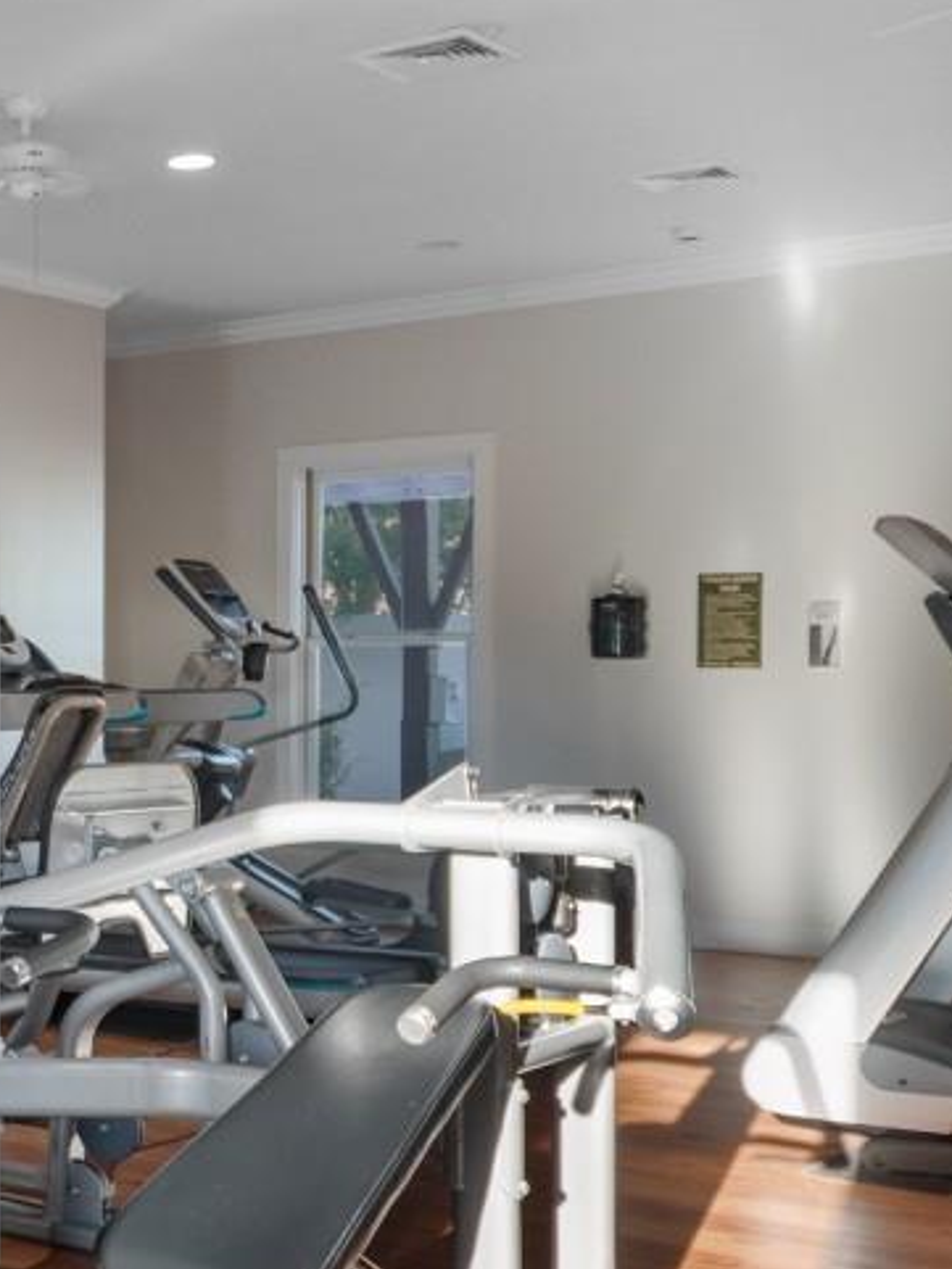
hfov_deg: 23.0
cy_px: 689
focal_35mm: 55
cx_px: -353
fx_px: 2016
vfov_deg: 34.9
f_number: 4.8
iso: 100
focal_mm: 11.5
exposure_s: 1/13
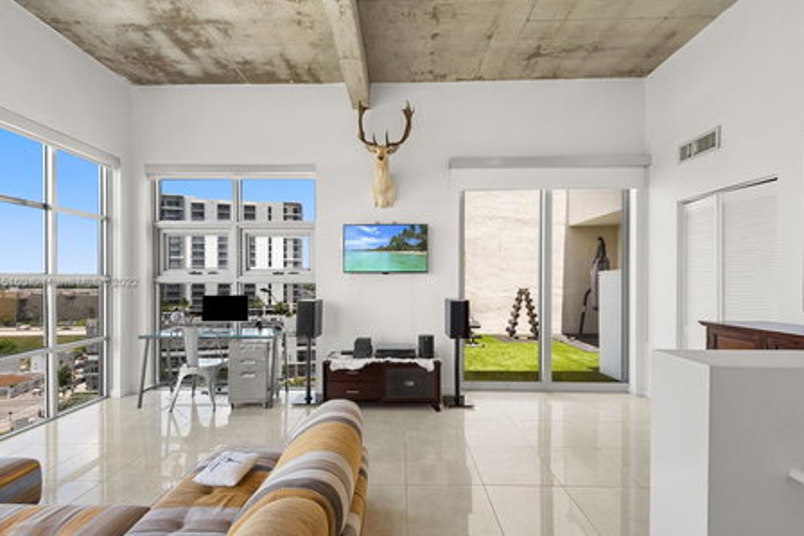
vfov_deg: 77.3
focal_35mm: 15
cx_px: 397
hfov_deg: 100.4
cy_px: 283
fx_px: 335
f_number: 10
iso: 250
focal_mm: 14
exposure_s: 1/20
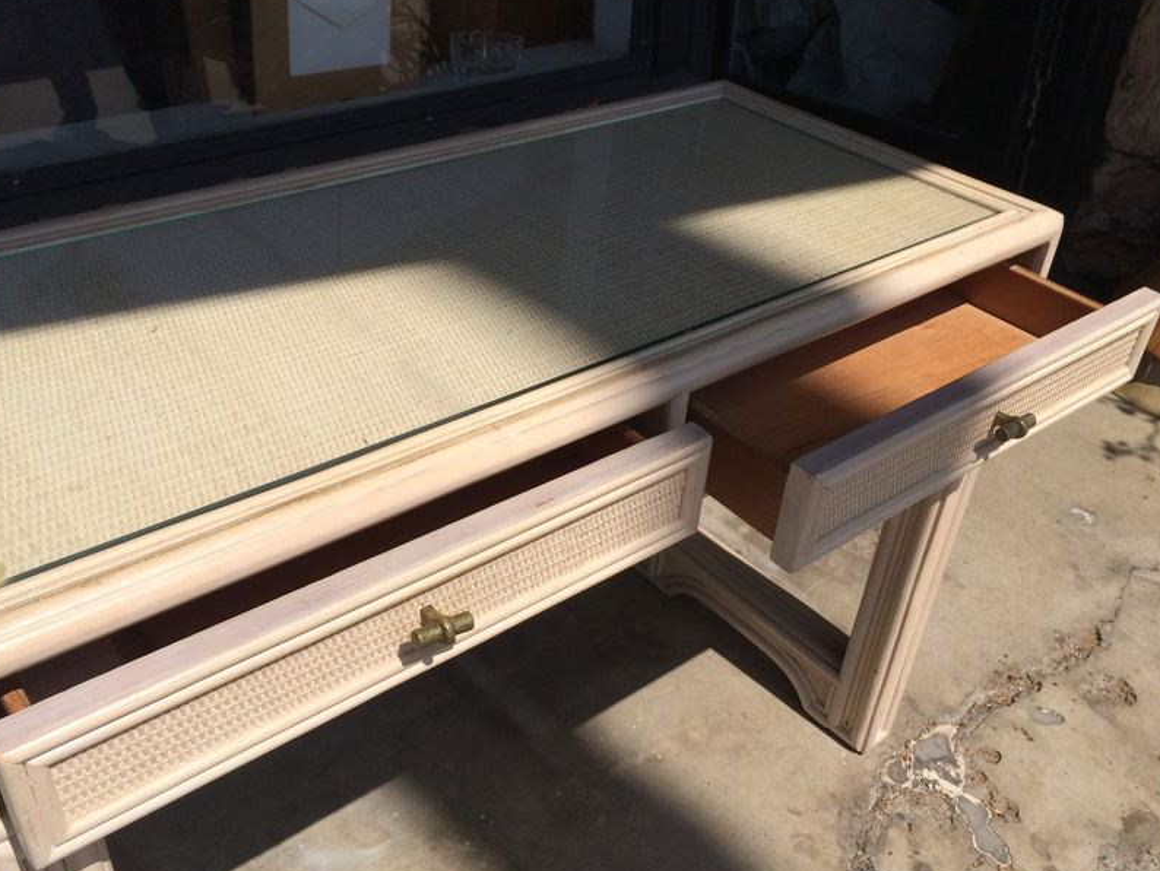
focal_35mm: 34
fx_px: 1140
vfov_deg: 41.8
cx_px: 592
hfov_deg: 53.9
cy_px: 473
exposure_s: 1/4115
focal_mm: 4.12
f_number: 2.2
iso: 32
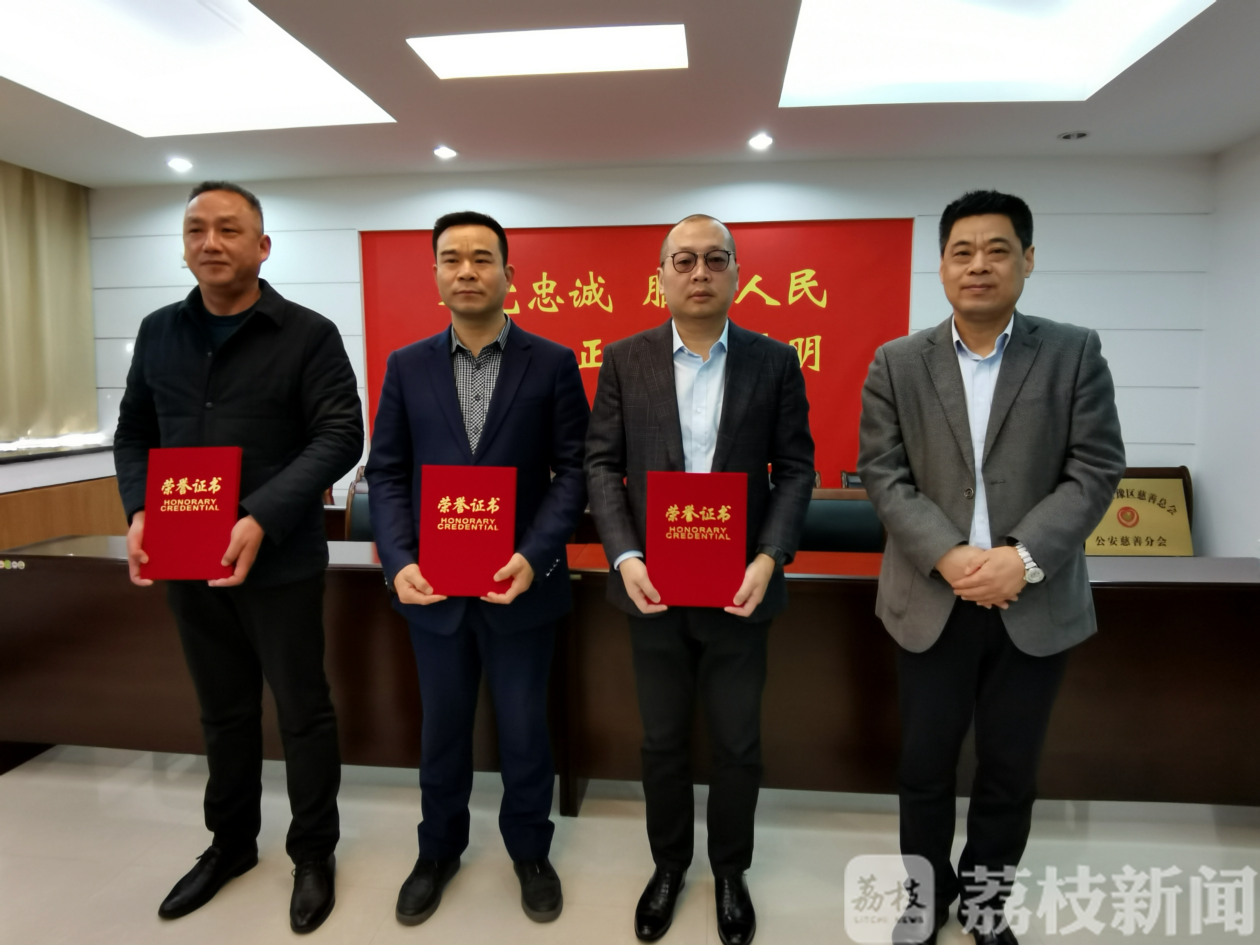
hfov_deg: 84.7
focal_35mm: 19
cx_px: 630
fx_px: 692
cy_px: 472
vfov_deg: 68.7
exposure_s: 1/50
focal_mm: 2.26
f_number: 2.2
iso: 500
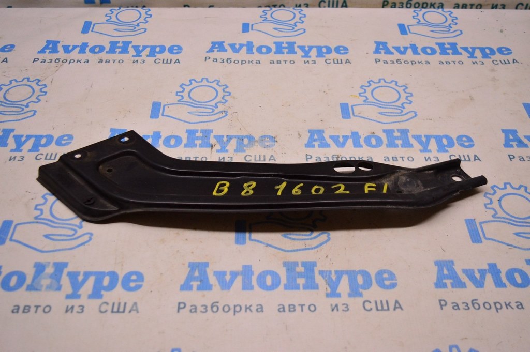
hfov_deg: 49.6
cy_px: 176
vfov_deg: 34.2
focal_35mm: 39
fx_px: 574
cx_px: 265
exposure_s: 1/400
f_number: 4
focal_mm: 26
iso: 1600
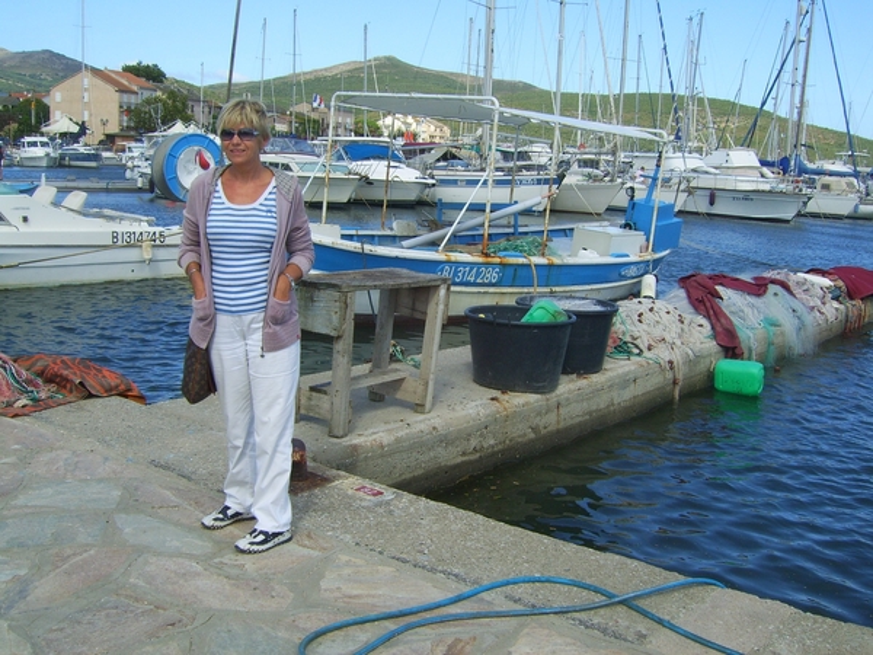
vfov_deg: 37.7
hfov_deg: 49.0
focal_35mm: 38
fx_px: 958
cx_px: 436
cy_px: 328
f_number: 6.4
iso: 50
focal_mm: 7.8
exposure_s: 1/250
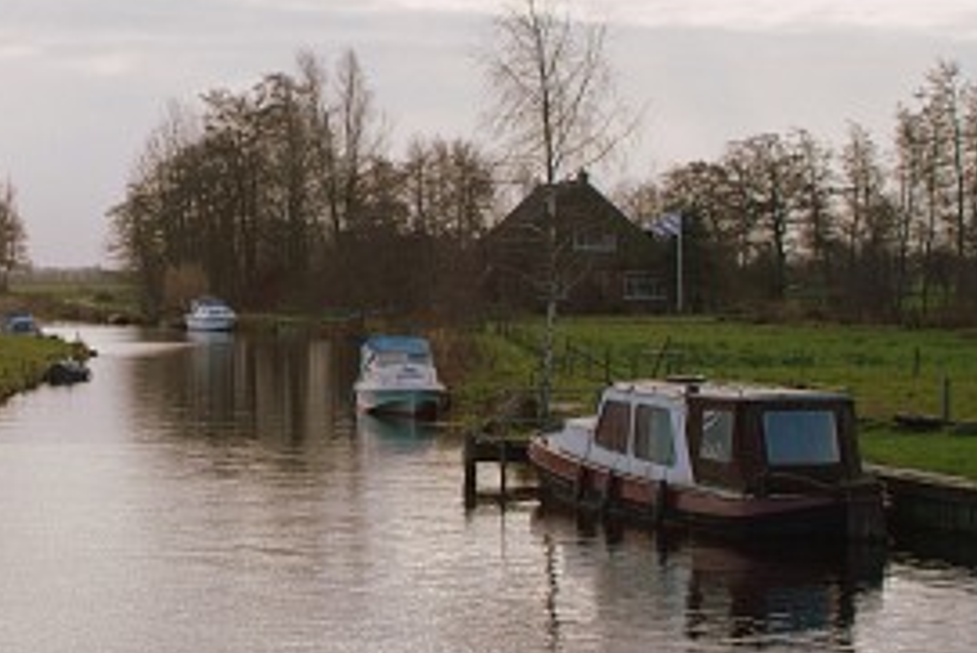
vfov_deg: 15.6
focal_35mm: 88
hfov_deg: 22.8
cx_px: 209
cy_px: 323
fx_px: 2389
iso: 400
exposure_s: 1/500
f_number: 6.7
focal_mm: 35
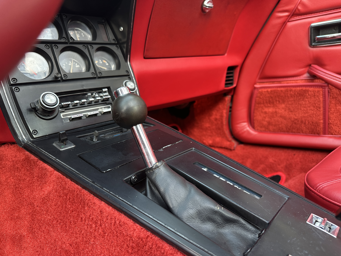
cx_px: 170
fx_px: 236
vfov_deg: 56.8
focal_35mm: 24
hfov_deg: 71.6
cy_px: 128
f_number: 1.78
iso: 250
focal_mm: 6.86
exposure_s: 1/100
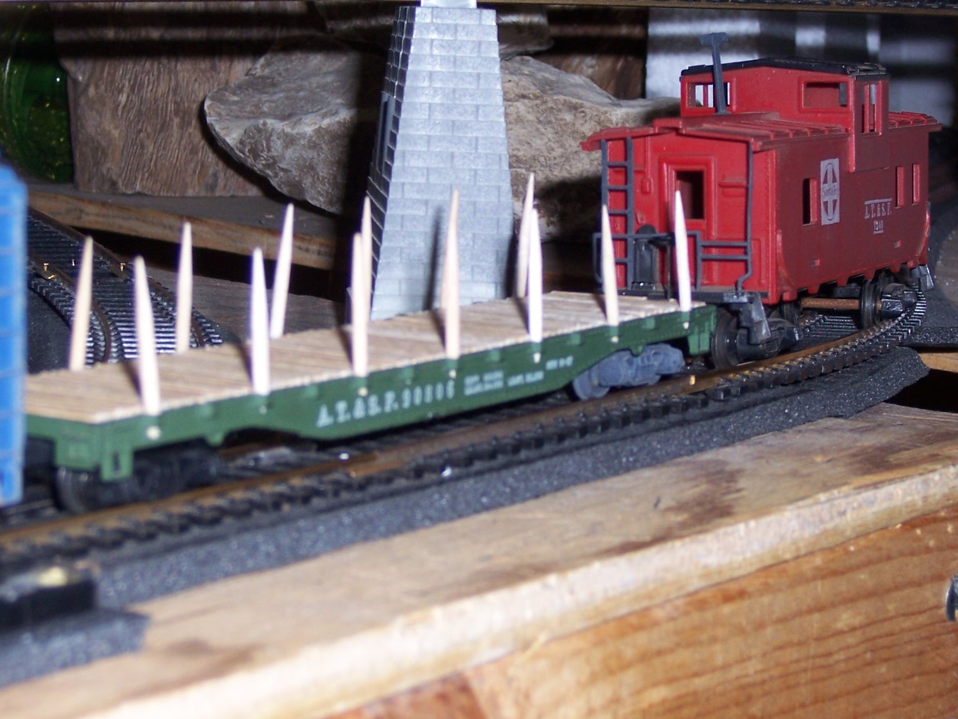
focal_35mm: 114
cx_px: 364
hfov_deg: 17.2
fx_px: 3155
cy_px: 335
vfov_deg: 13.0
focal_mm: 14.8
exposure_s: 1/90
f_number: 4.8
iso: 80
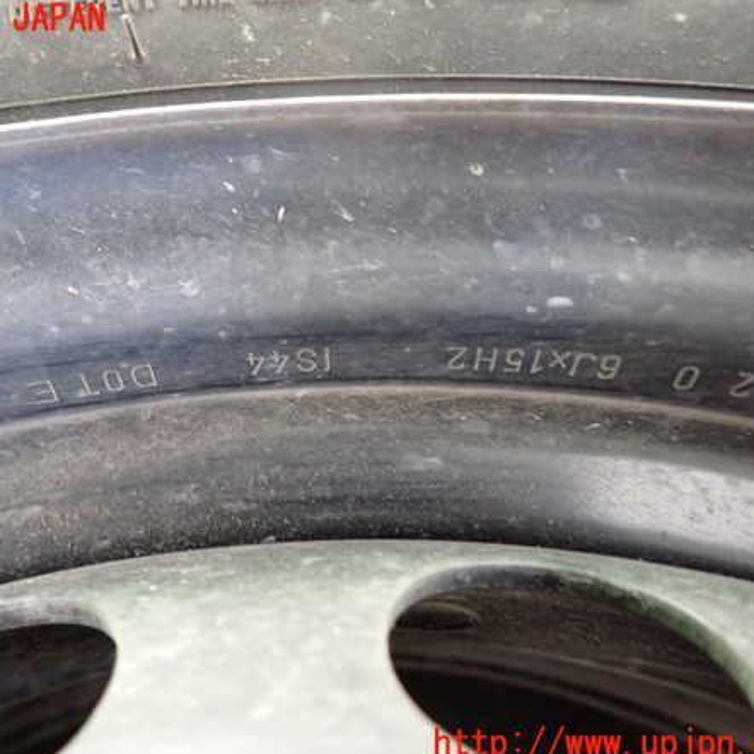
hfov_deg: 53.7
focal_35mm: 30
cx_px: 307
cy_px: 382
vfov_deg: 54.0
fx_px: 739
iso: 800
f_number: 2
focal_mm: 4.5
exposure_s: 1/30
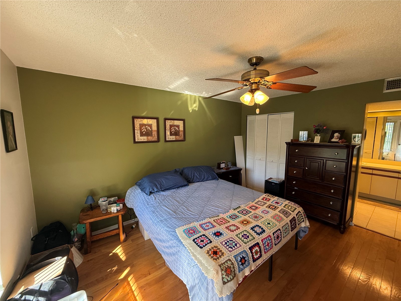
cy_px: 150
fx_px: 162
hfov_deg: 102.1
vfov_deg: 85.7
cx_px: 200
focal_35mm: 14
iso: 250
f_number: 2.2
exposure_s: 1/60
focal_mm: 2.22
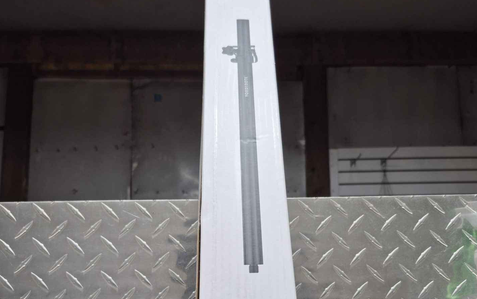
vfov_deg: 37.2
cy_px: 234
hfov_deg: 58.1
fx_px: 429
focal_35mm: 33
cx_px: 241
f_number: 1.8
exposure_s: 1/120
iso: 64
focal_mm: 5.4
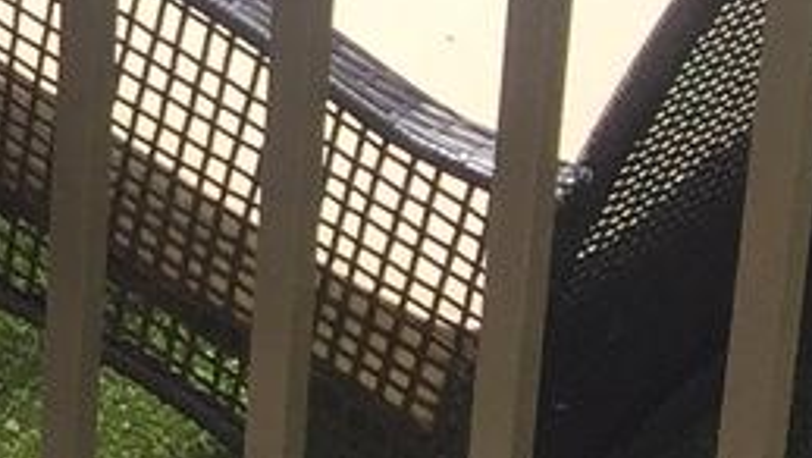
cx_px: -1373
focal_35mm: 199
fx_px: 4287
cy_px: -1114
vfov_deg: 5.6
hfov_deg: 9.2
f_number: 2.2
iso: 32
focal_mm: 4.15
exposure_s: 1/471
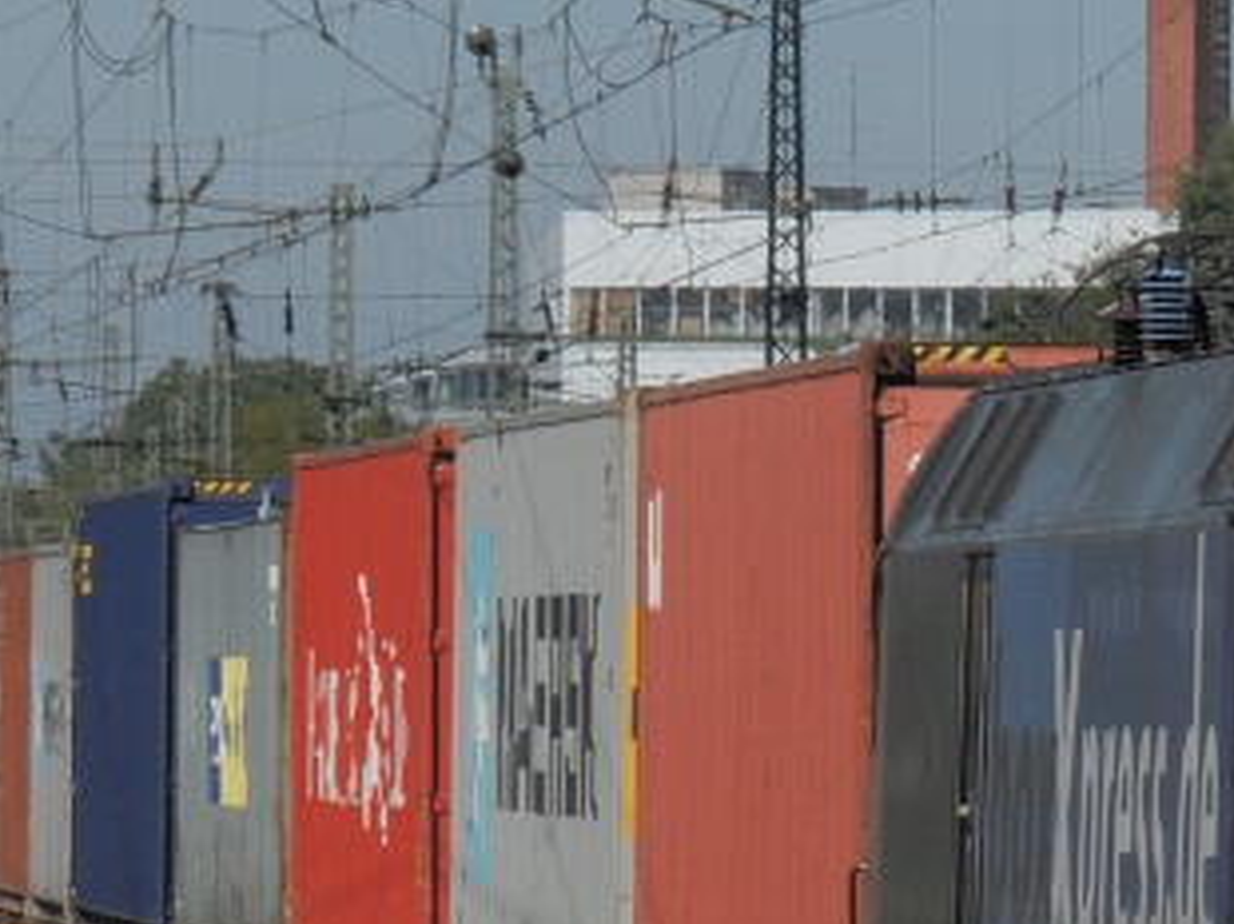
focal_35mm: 476
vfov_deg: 3.1
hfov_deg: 4.2
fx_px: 16955
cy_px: 643
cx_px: 1142
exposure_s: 1/640
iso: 320
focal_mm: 100
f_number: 14
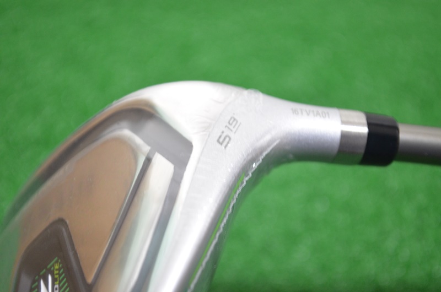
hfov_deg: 24.7
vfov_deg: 16.5
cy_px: 146
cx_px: 220
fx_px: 1009
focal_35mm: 82
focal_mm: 55
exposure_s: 1/4
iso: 1600
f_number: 5.6
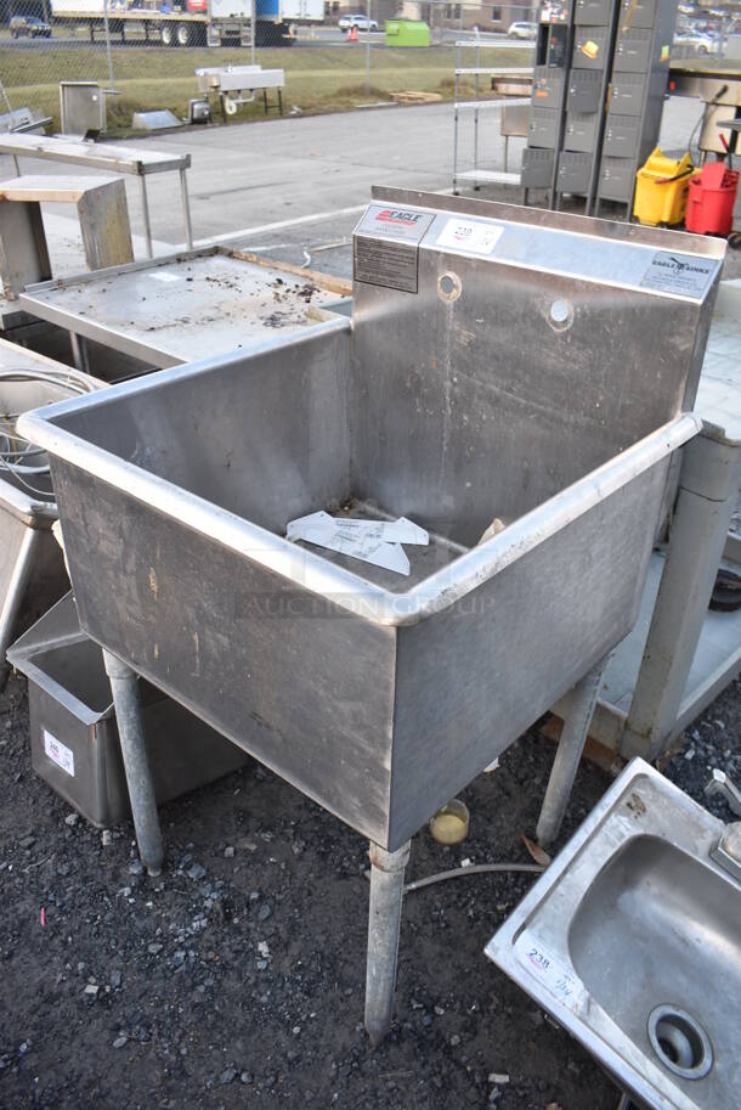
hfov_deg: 48.0
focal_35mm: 27
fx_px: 832
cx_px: 370
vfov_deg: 67.3
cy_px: 555
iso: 400
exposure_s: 1/125
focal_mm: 18
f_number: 5.6
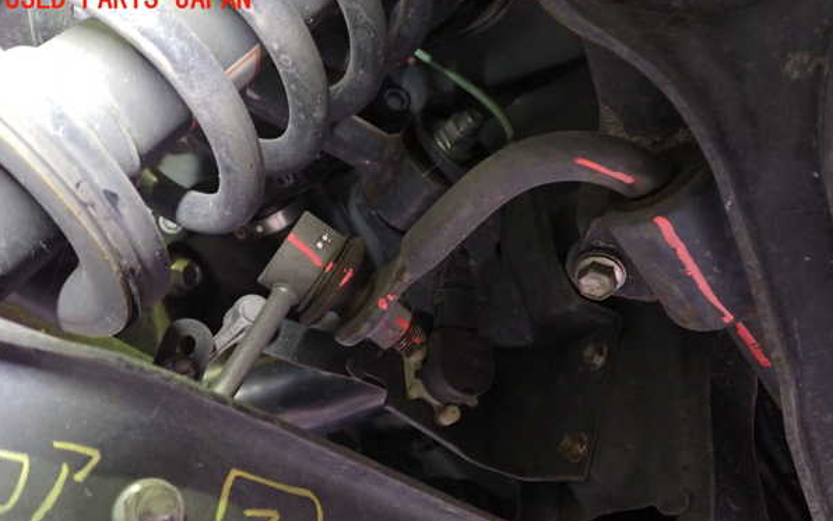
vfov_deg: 39.4
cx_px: 416
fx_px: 727
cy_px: 296
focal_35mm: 32
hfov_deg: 59.6
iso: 800
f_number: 2.3
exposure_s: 1/13
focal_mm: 5.4
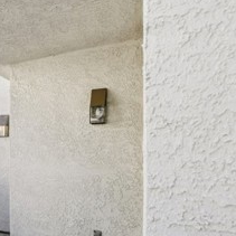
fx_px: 278
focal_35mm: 36
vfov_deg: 45.5
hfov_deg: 33.0
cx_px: -76
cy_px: 152
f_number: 8
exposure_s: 1/200
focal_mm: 14
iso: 400
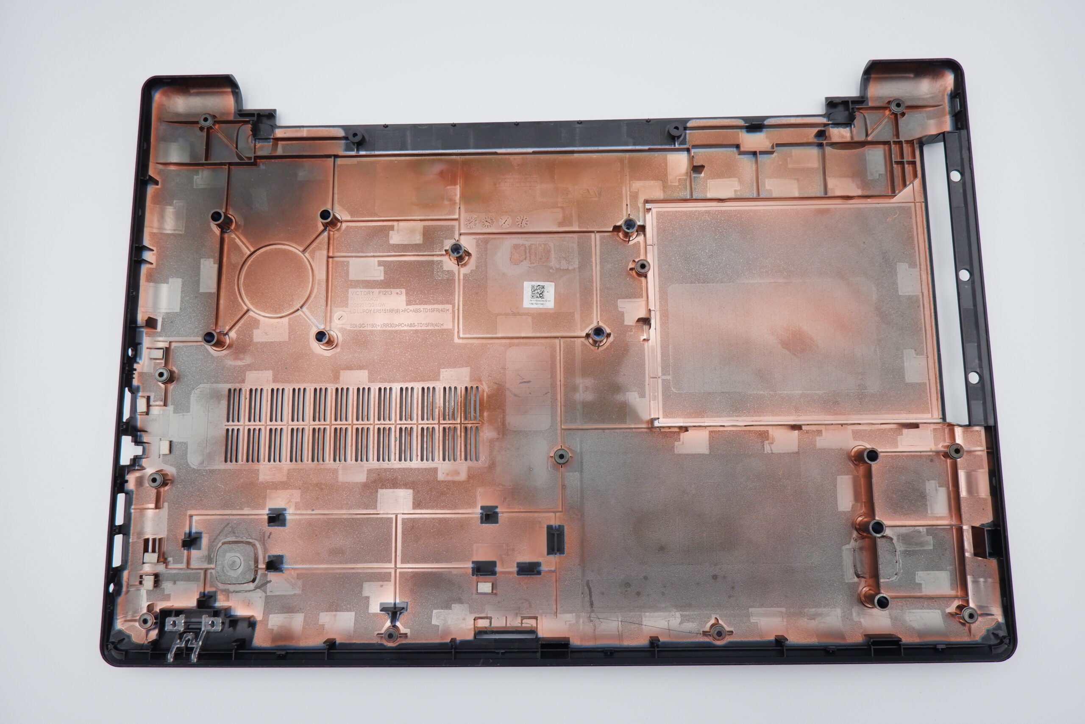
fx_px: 693
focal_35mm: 23
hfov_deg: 76.1
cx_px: 542
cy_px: 362
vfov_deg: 55.1
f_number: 5.6
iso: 1250
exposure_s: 1/400
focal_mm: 15
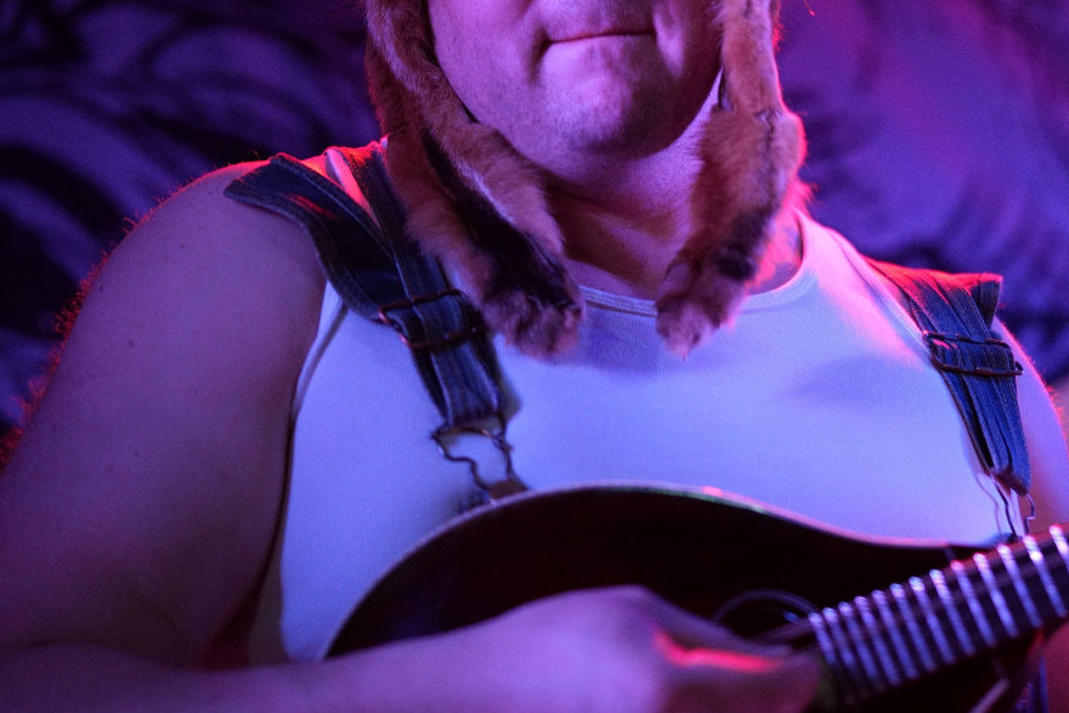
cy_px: 397
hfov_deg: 26.3
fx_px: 2255
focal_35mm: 76
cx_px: 794
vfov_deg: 18.0
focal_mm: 27
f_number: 1.2
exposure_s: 1/80
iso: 800
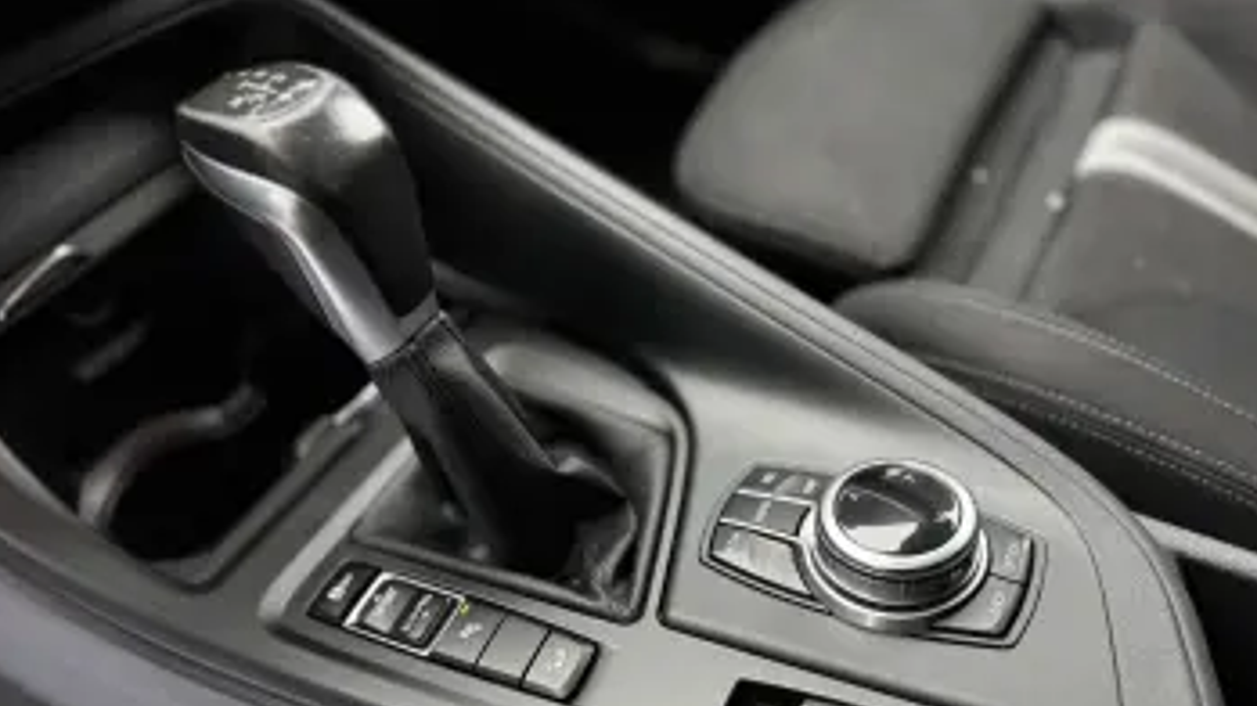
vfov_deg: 42.3
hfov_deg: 69.9
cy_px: 468
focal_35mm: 27
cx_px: 627
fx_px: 900
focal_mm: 6.76
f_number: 1.78
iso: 160
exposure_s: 1/50
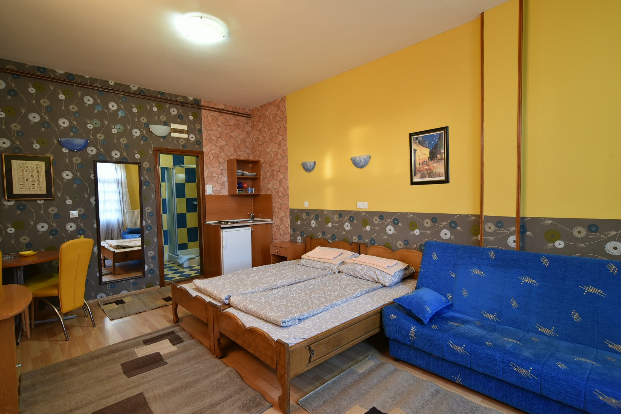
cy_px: 207
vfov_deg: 67.4
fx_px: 310
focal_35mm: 18
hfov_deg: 90.0
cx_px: 310
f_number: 10
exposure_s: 1/8
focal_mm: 18
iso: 1000
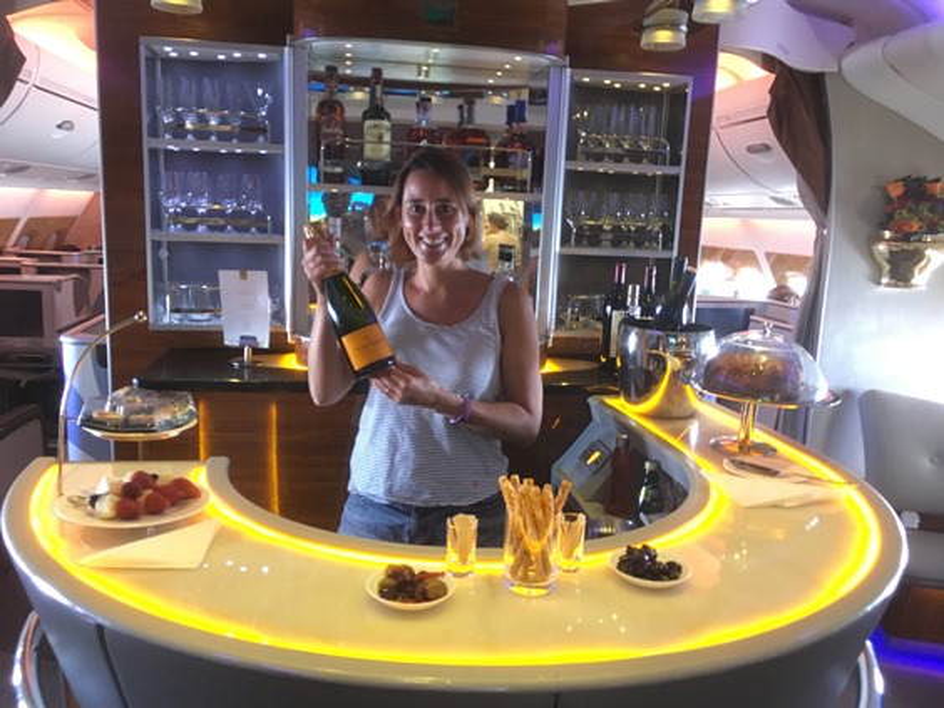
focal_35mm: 29
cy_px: 354
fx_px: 791
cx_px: 472
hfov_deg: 61.7
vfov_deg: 48.2
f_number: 2.2
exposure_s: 1/17
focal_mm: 4.15
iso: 200
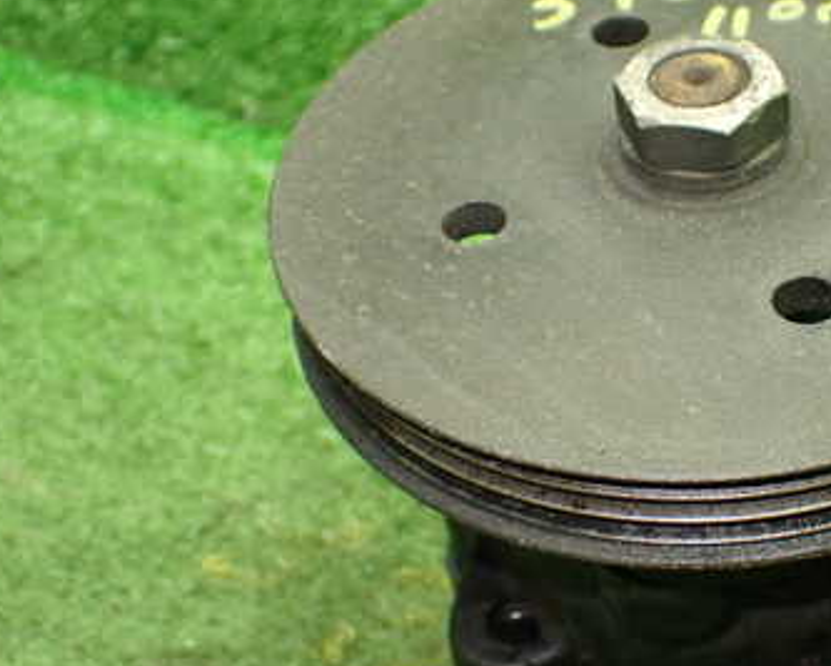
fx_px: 1772
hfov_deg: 25.7
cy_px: 322
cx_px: 711
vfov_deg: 21.3
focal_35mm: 72
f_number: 2.8
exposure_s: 1/40
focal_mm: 7.31
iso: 800
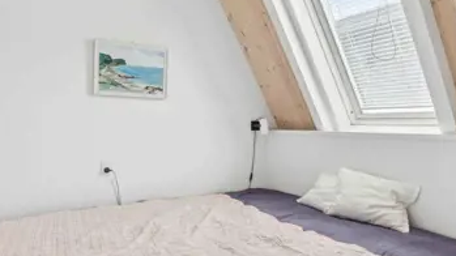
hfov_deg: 69.8
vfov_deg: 42.8
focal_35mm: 27
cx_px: 214
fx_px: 326
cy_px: 125
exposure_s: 1/4
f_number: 8
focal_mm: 10
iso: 200
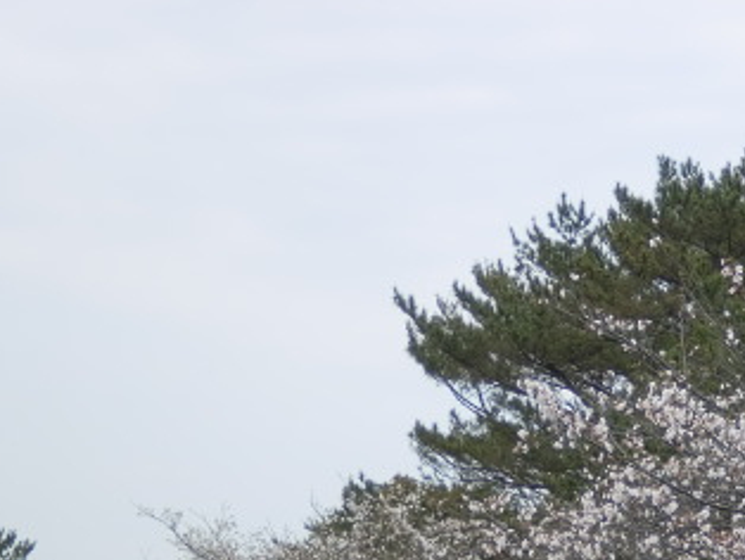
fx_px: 4652
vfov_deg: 6.9
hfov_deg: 9.1
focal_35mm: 216
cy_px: 560
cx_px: 683
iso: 64
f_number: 5.9
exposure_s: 1/250
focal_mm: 18.9
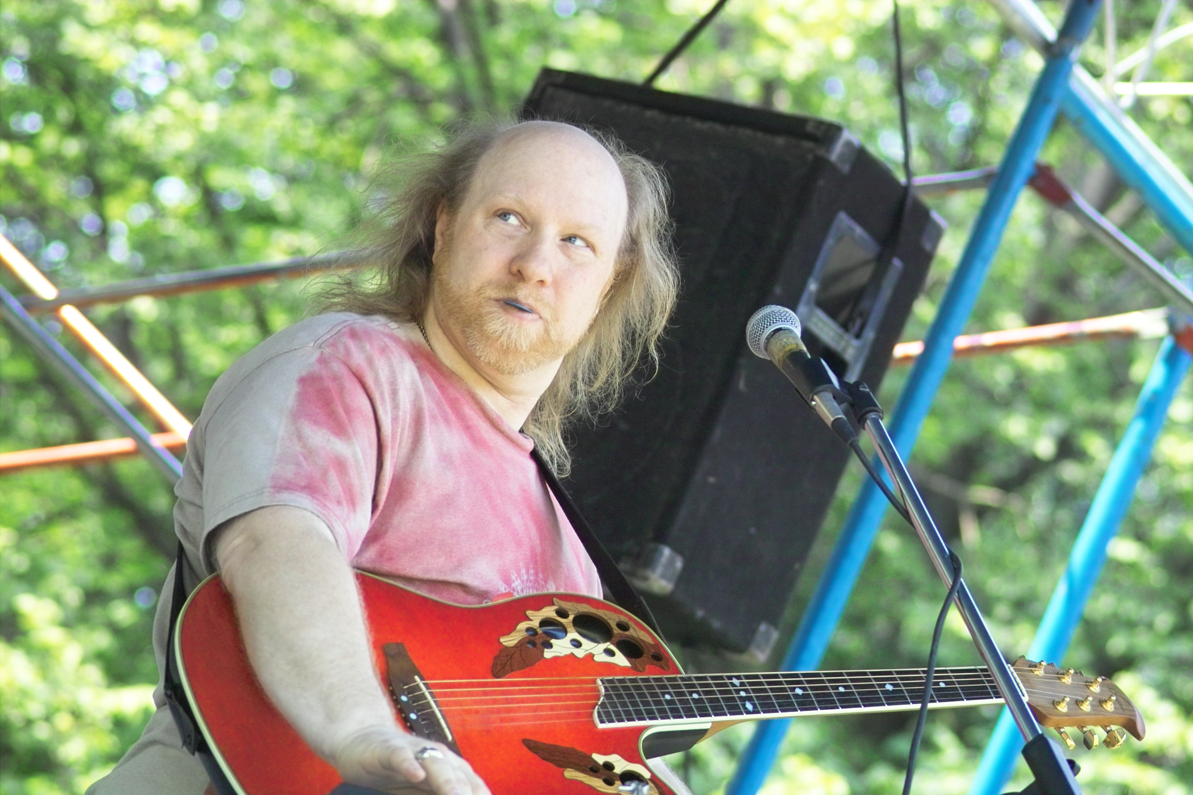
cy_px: 398
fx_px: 5931
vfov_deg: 7.7
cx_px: 596
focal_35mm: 179
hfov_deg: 11.5
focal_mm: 105
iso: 200
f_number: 3.5
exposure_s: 1/125
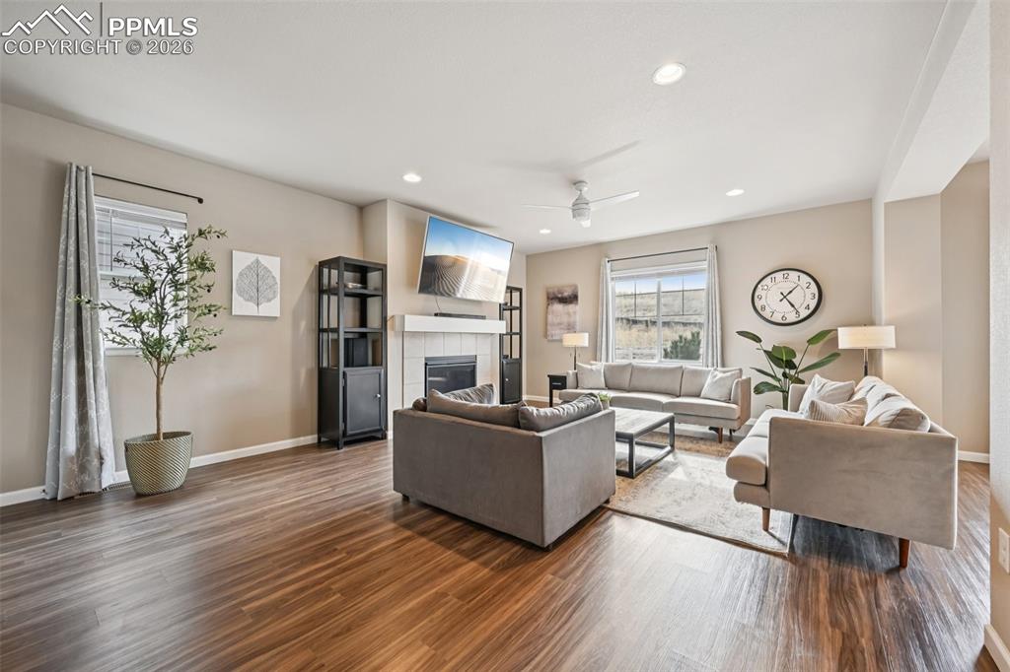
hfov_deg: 104.3
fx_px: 393
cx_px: 505
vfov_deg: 81.2
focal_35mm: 14
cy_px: 336
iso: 400
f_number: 10
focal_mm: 14
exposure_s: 1/15
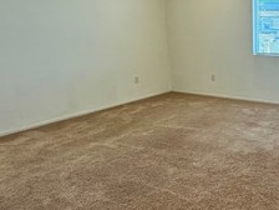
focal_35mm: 40
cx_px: 277
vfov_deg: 35.9
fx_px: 322
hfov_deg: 41.1
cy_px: 98
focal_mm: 2.22
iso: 80
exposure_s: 1/120
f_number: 2.2
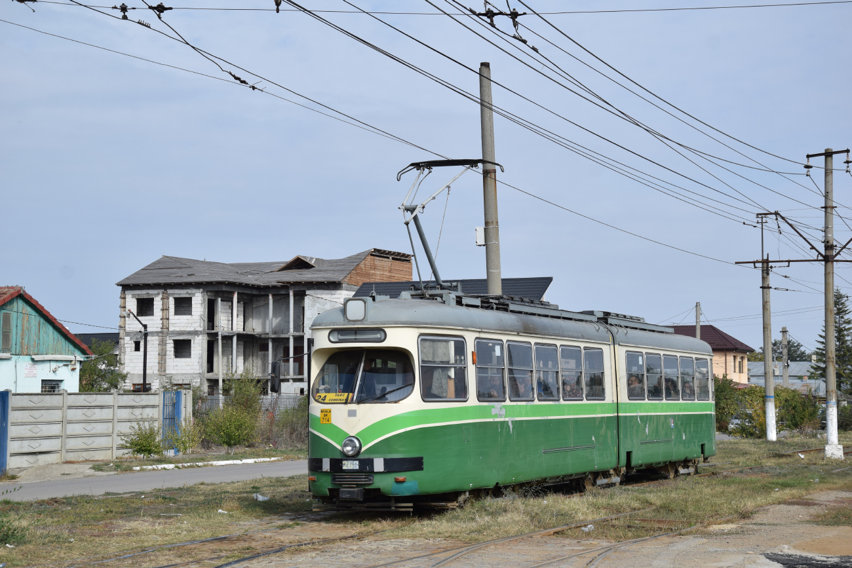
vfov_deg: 18.9
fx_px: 1704
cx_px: 426
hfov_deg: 28.1
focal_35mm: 72
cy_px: 284
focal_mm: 48
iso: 200
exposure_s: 1/640
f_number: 6.3
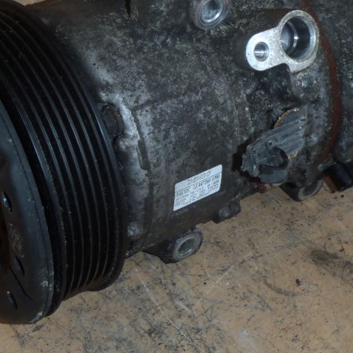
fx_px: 911
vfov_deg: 21.8
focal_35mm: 79
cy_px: 121
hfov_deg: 21.9
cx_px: 191
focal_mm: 6.83
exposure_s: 1/40
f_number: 4.6
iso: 100
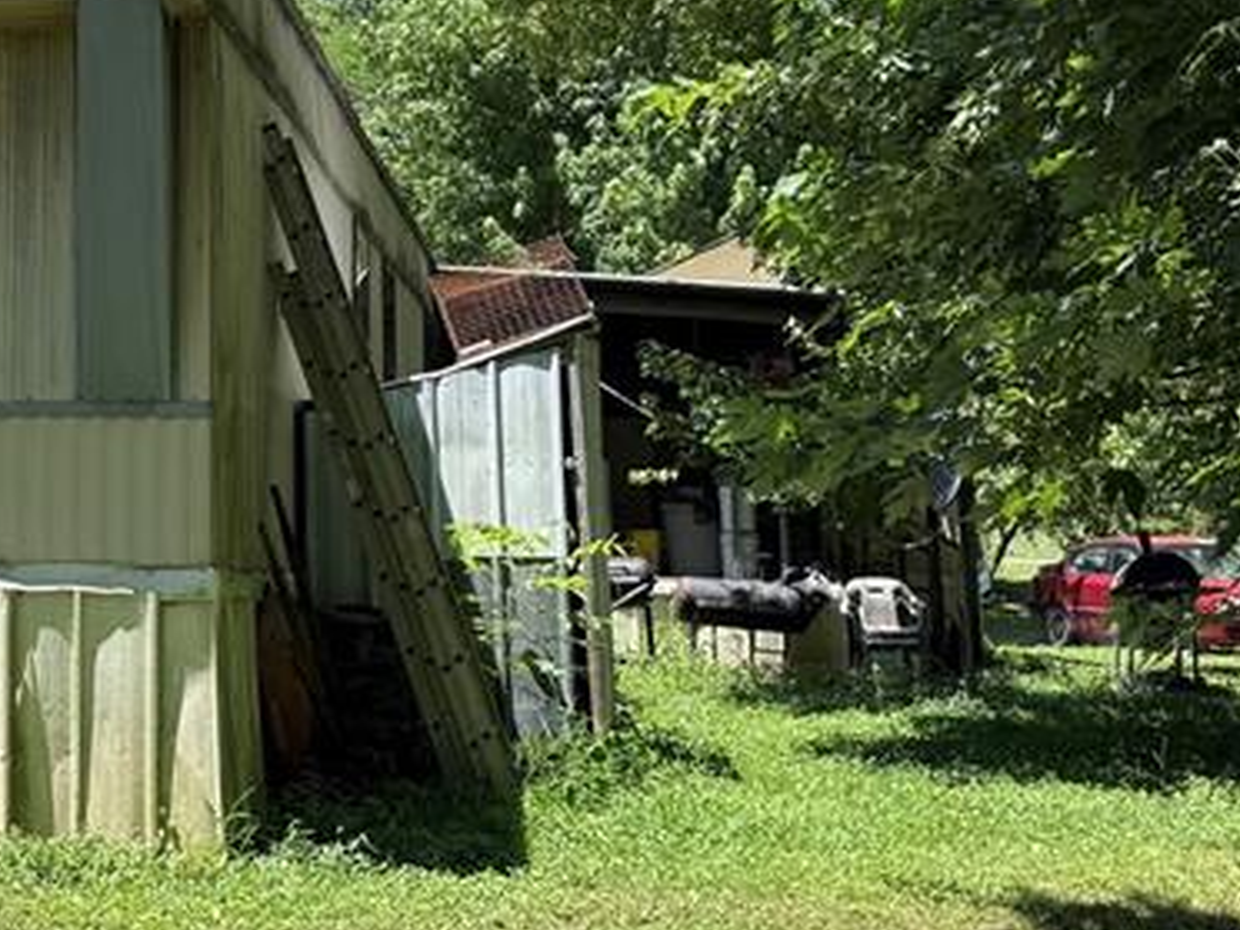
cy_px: 187
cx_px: 0
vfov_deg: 22.0
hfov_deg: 27.7
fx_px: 2364
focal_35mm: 66
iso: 80
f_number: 1.78
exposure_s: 1/1689
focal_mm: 6.76
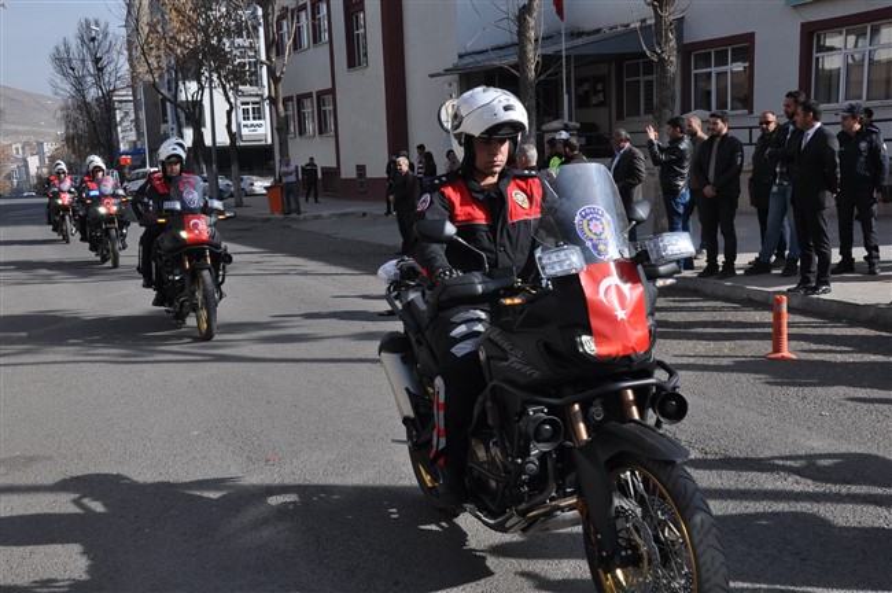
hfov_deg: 49.6
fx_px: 965
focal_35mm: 39
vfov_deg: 34.1
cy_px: 296
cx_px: 446
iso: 500
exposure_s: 1/400
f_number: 10
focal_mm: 26
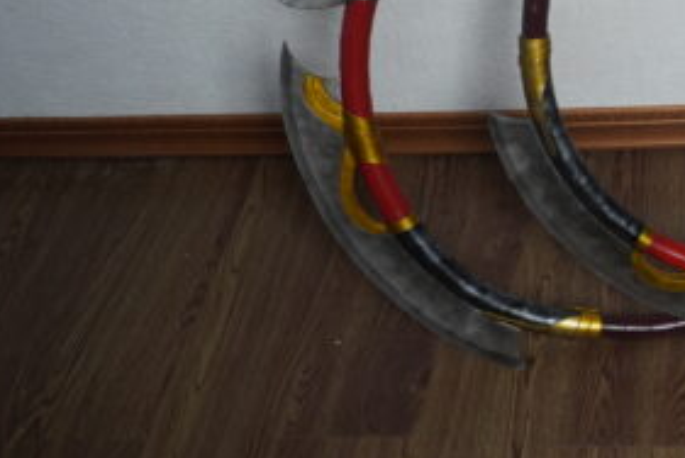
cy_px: 39
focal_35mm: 64
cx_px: 702
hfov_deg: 29.1
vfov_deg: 20.8
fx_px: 1219
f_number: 4.5
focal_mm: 20
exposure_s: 1/40
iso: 400
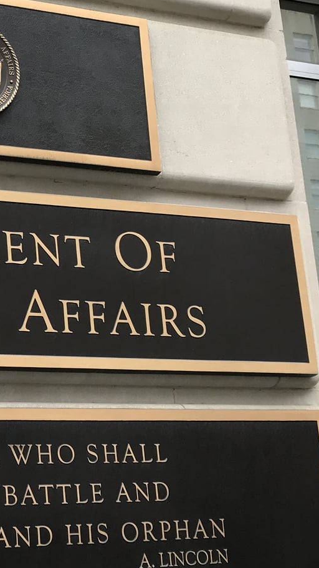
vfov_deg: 31.4
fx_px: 1008
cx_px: -98
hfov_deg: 16.9
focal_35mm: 67
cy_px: 278
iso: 20
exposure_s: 1/460
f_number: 1.8
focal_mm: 3.99
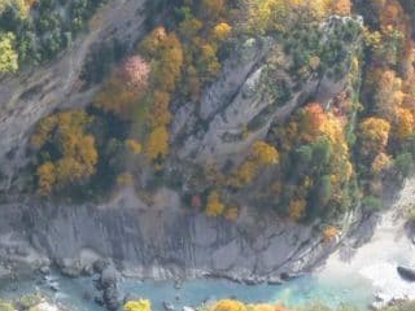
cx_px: -95
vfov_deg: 11.2
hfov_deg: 14.8
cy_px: 424
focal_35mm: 128
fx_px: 1535
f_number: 4.3
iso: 80
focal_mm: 7
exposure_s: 1/125
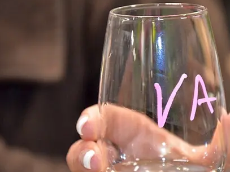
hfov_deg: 7.6
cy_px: 91
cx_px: 162
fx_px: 1726
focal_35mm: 260
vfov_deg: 5.7
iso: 3200
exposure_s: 1/60
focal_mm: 105
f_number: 5.6
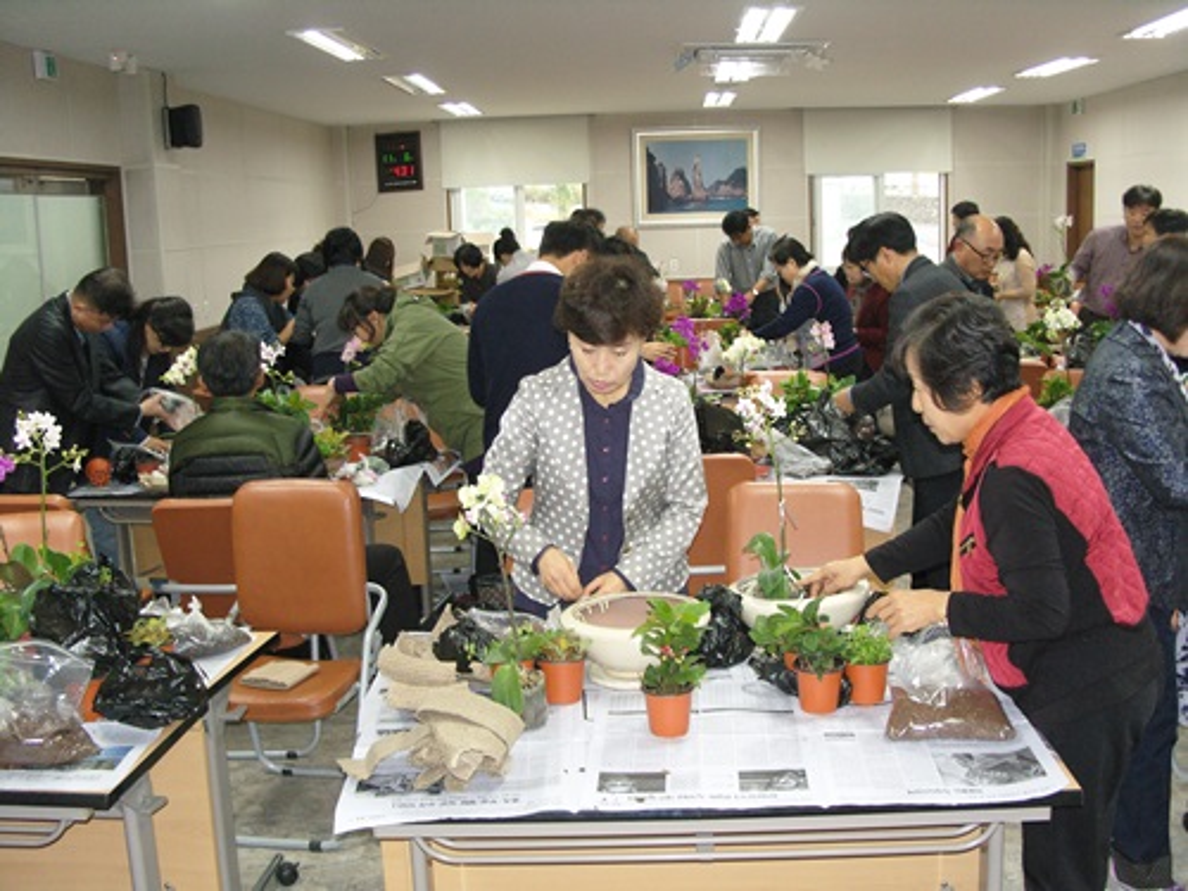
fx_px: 1304
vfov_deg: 37.7
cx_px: 594
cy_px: 446
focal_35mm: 38
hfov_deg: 49.0
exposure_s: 1/40
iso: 200
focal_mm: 7.8
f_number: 2.8
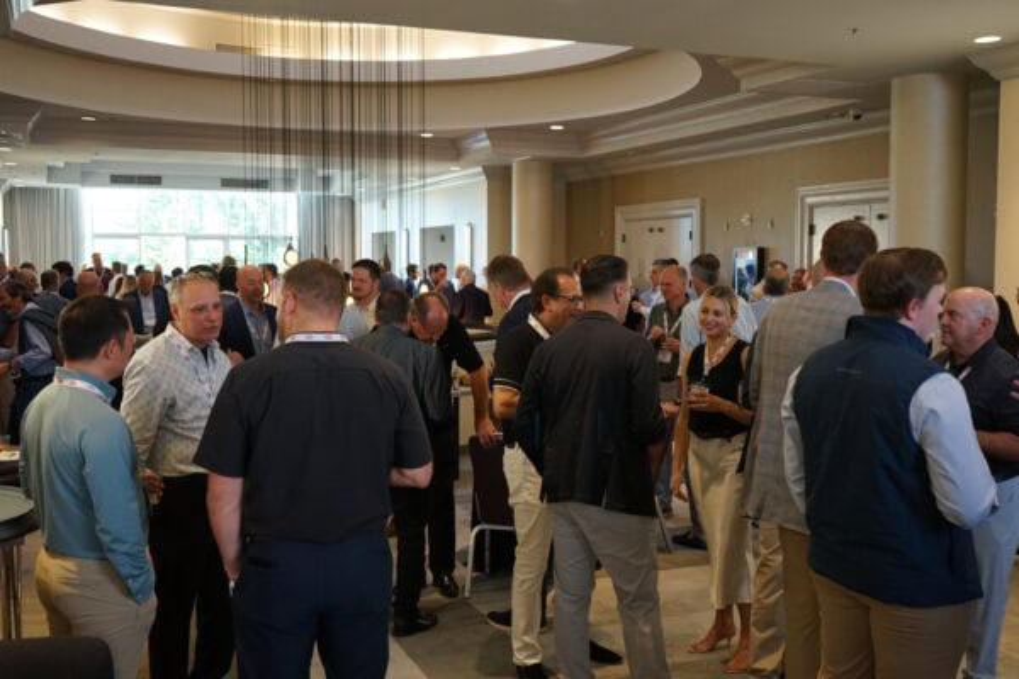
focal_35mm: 37
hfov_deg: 51.9
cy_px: 340
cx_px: 510
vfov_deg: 35.9
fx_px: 1047
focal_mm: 37
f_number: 4
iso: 2000
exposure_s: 1/160
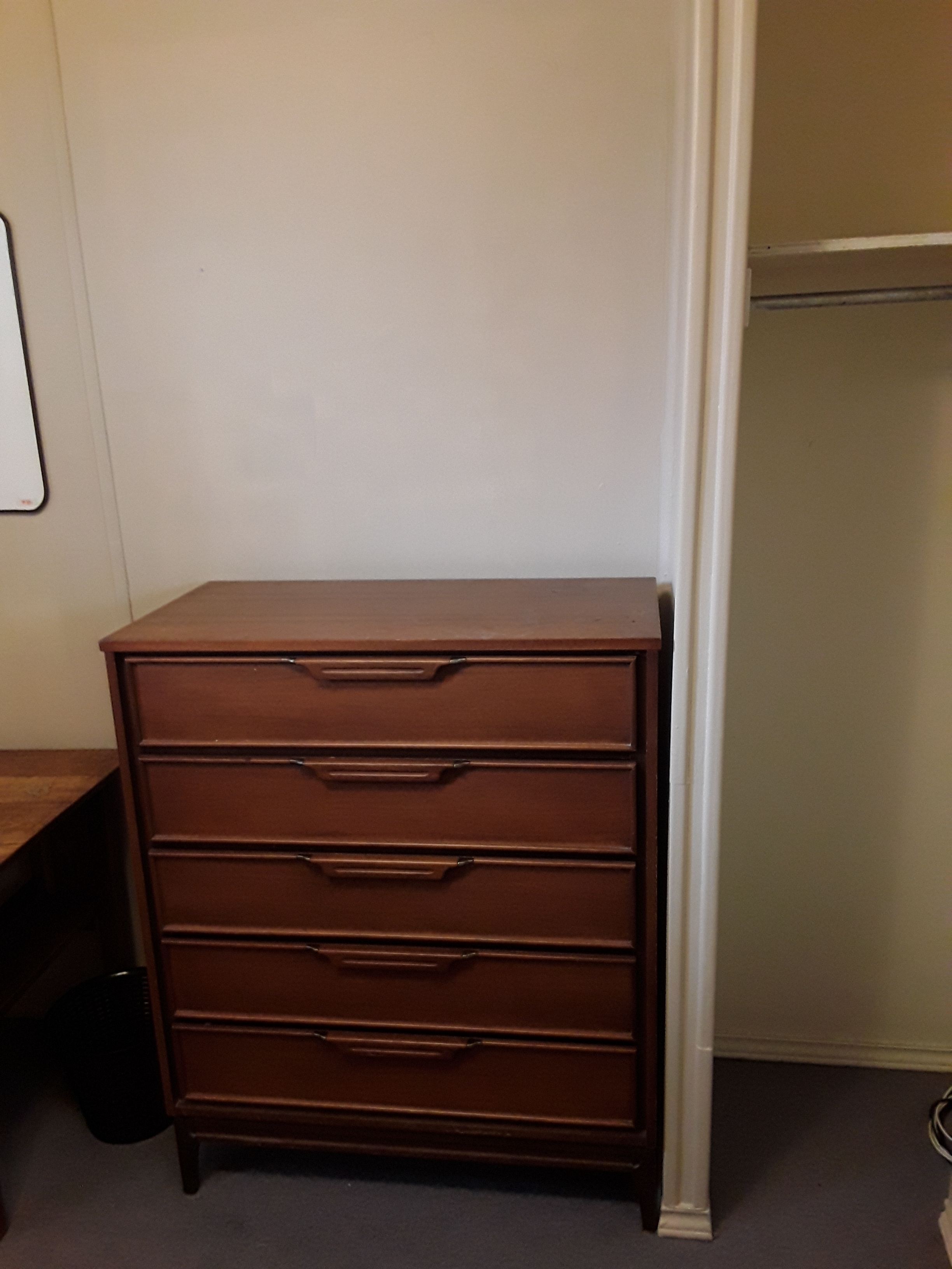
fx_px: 990
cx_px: 476
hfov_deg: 51.4
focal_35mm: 27
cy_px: 634
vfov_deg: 65.3
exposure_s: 1/30
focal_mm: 2.91
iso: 160
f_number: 1.9
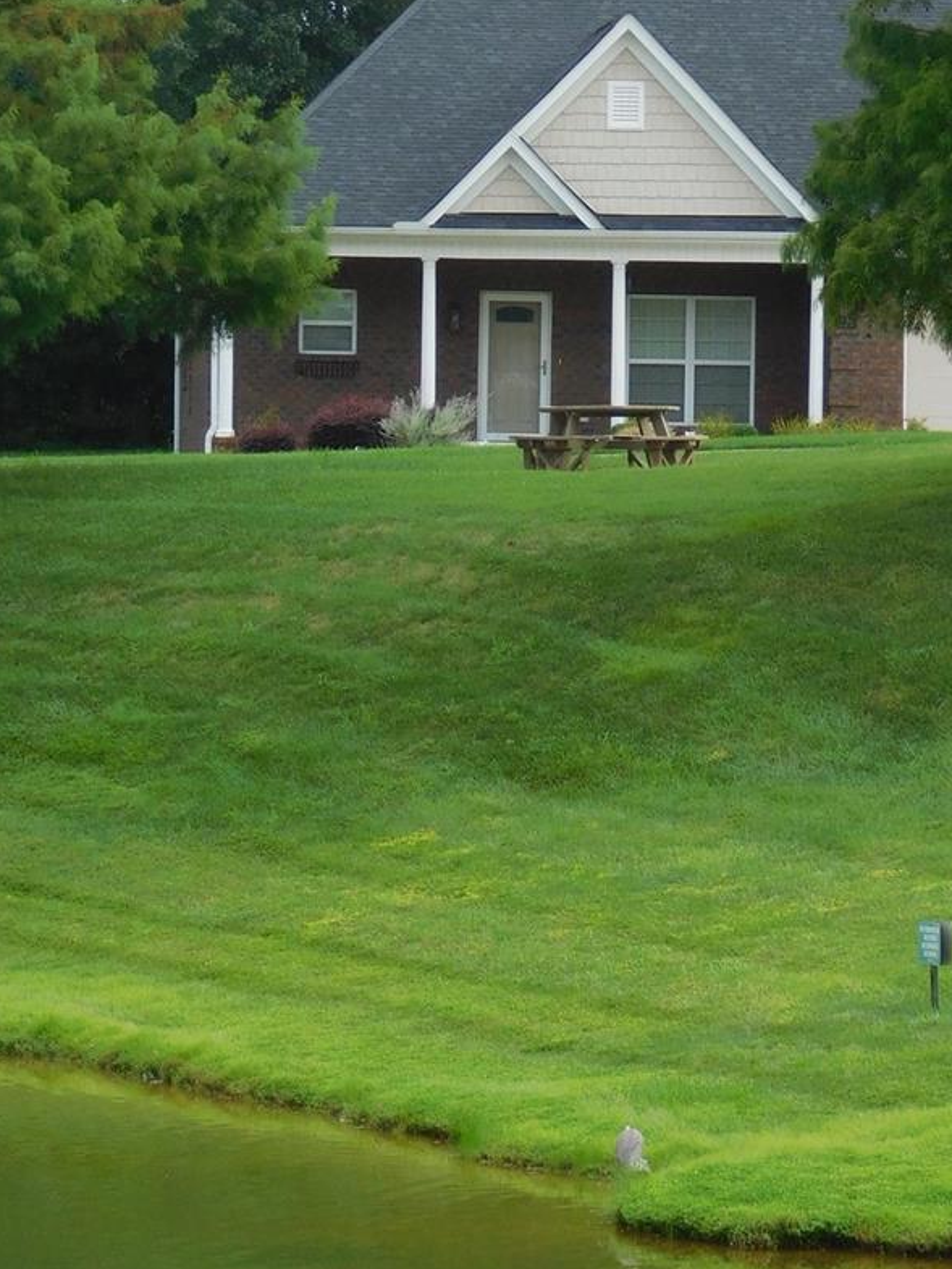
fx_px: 8248
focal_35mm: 225
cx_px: 693
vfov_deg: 8.8
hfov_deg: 6.6
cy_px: 689
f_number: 4.8
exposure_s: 1/250
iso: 125
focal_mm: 20.3
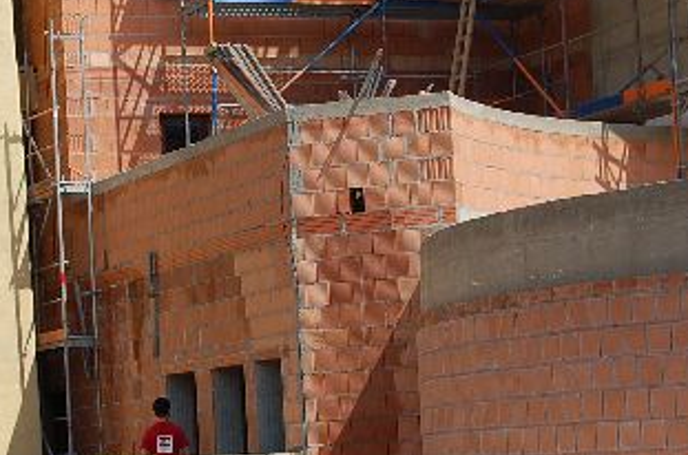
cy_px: 281
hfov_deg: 15.4
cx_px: 142
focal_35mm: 133
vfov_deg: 10.3
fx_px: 2533
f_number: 10
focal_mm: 55
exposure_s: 1/400
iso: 200
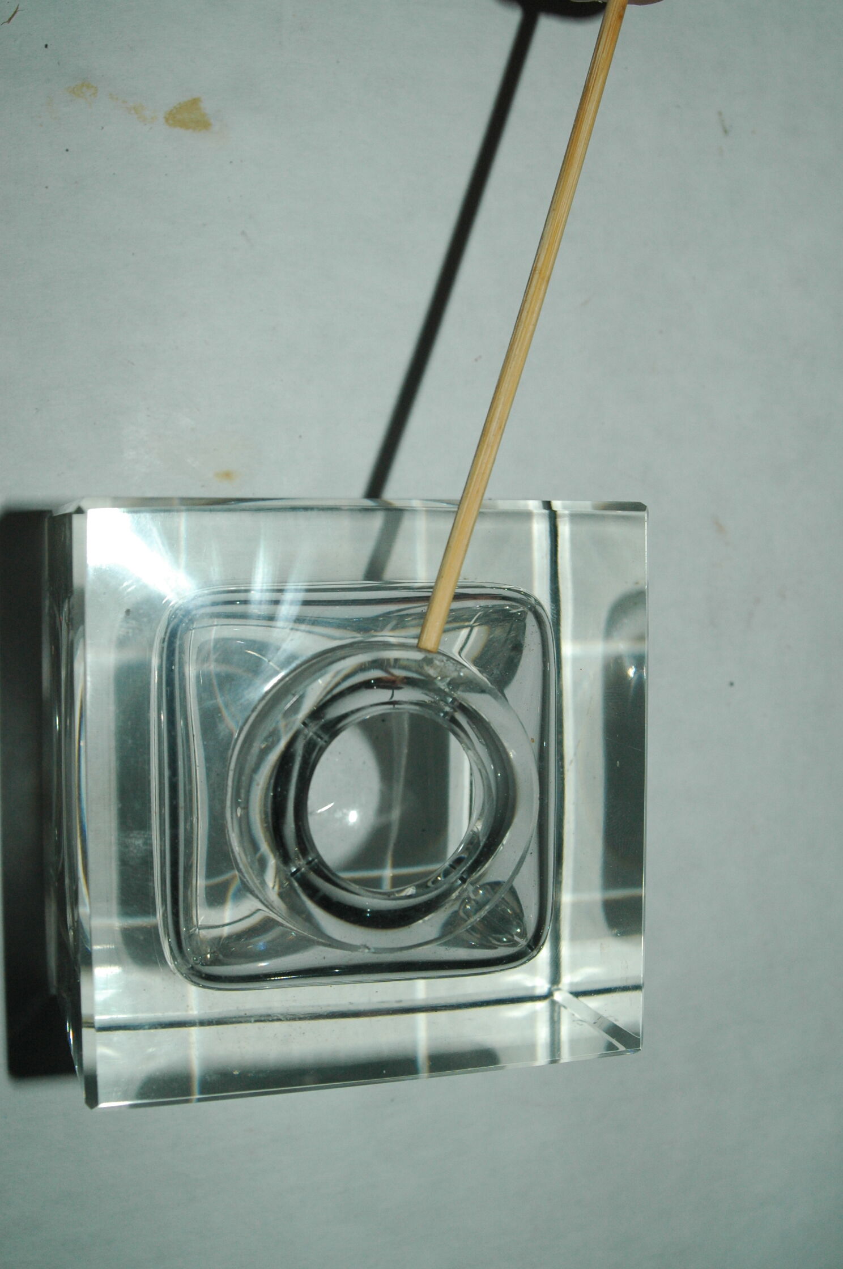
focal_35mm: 46
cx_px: 422
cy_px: 634
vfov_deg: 42.4
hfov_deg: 28.9
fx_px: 1637
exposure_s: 1/125
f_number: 7.1
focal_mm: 31
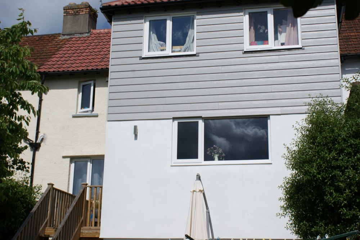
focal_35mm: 52
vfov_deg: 25.8
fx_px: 525
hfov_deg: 37.8
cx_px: 180
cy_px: 120
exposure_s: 1/250
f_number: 13
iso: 100
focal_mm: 35
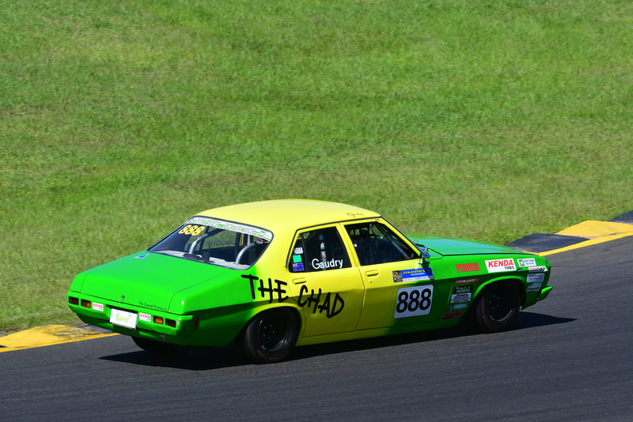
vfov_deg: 4.4
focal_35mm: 315
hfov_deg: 6.5
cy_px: 211
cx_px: 316
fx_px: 5540
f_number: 13
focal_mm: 210
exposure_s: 1/640
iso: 500
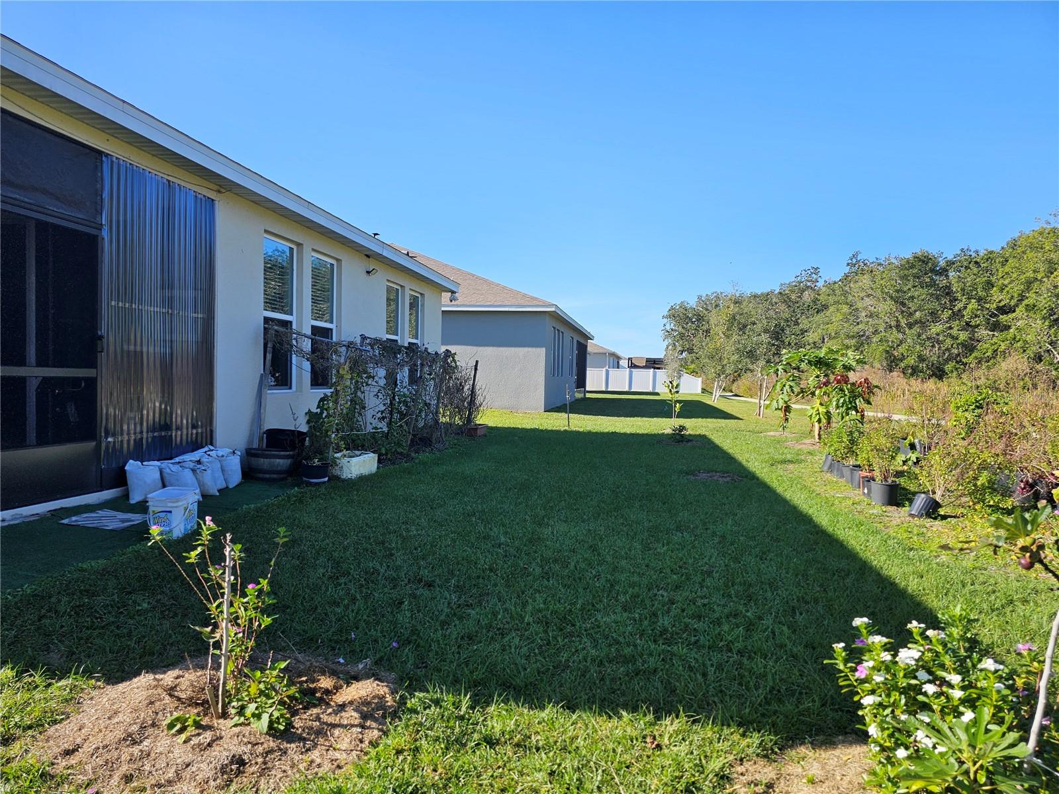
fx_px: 704
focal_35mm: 23
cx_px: 530
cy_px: 397
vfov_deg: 58.9
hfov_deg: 73.9
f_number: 1.7
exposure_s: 1/415
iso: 10
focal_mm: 6.3
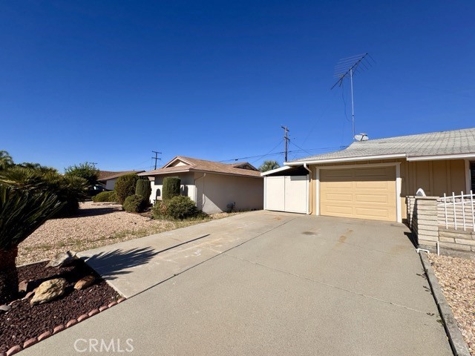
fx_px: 192
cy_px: 178
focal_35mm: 14
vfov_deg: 85.7
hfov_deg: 102.1
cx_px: 238
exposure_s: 1/3906
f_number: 2.2
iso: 40
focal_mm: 2.22
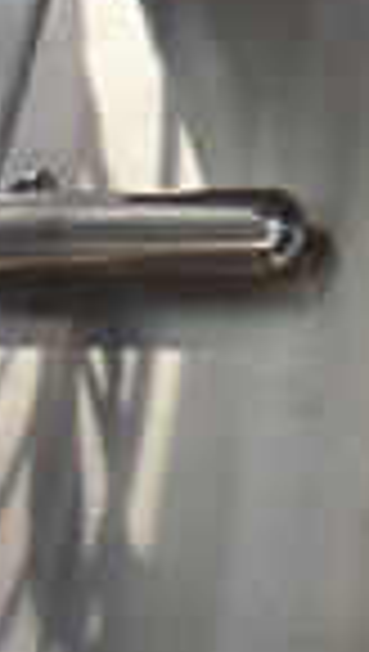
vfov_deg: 16.9
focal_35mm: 119
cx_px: 904
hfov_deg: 9.1
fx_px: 2062
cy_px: -193
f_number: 3.5
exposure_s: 1/30
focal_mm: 18
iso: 1000
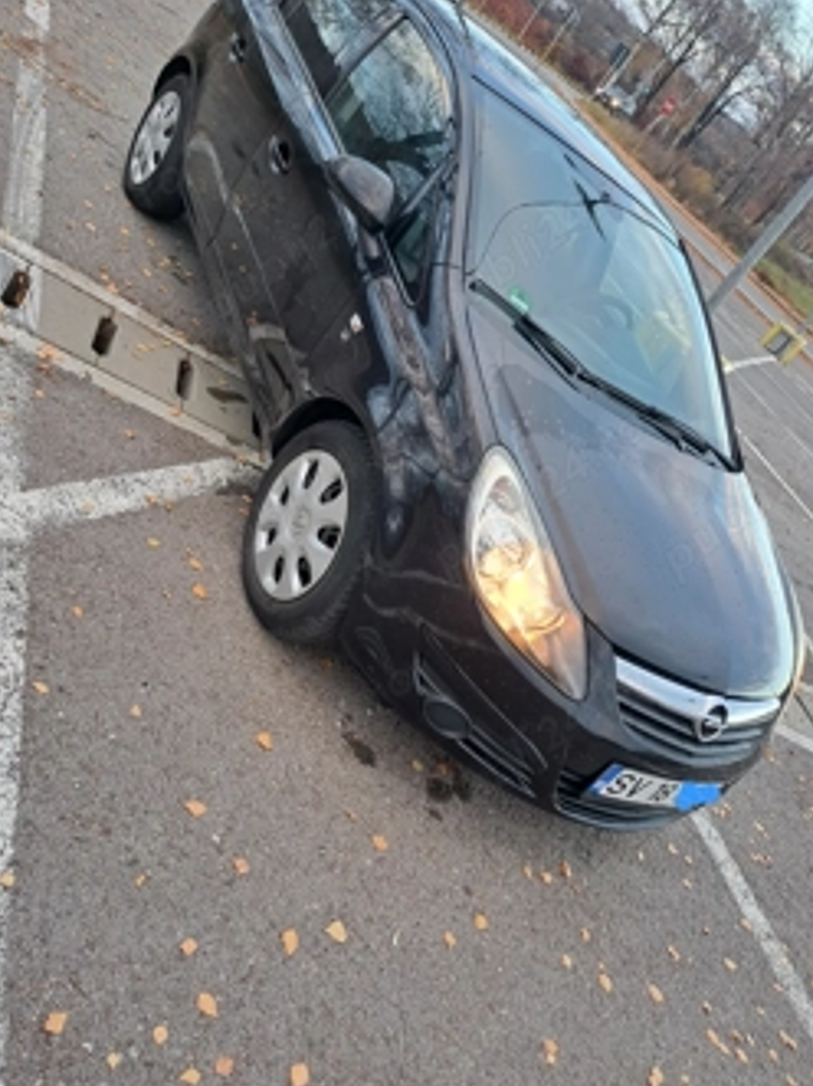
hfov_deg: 48.2
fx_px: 909
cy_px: 548
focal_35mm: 29
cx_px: 423
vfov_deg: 61.7
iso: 50
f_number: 1.8
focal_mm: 5.23
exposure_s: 1/100
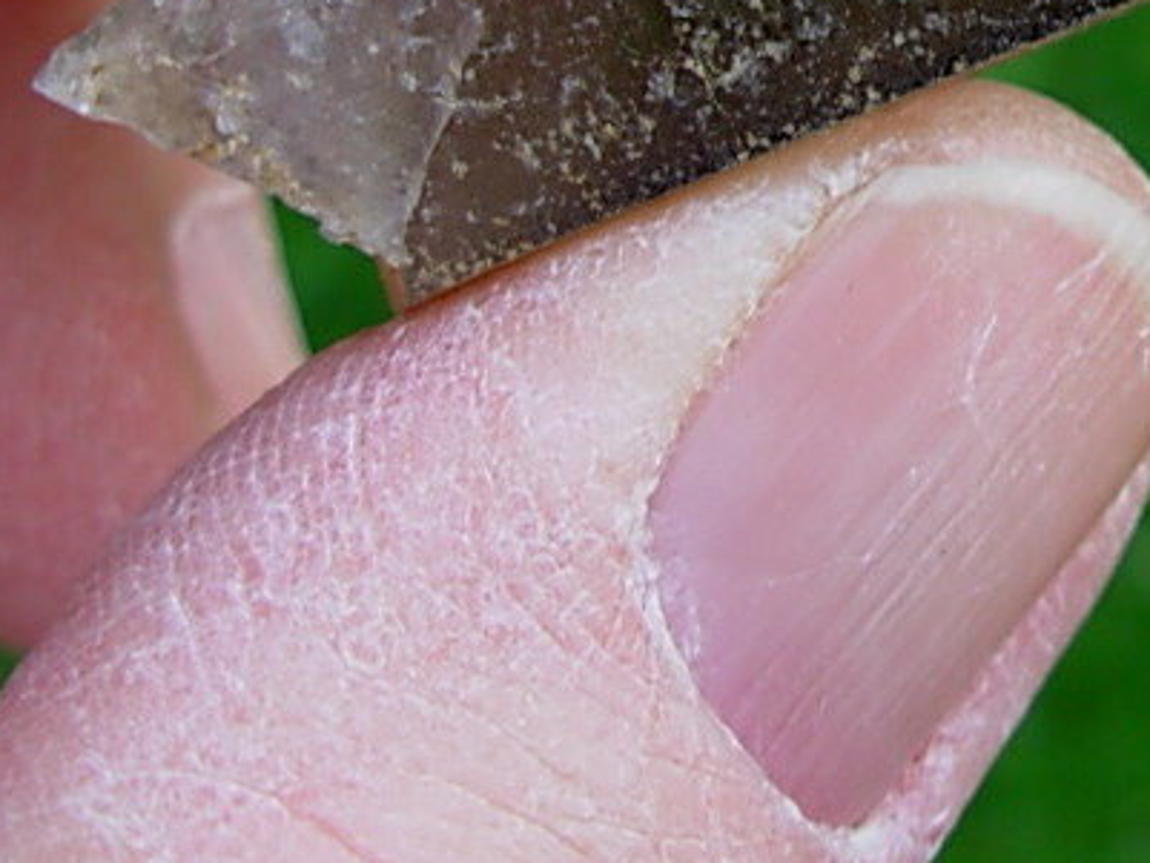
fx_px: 3223
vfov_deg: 14.8
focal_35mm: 97
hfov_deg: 19.4
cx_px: 1250
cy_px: -158
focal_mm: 6.3
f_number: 2.9
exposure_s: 1/98.7
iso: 50
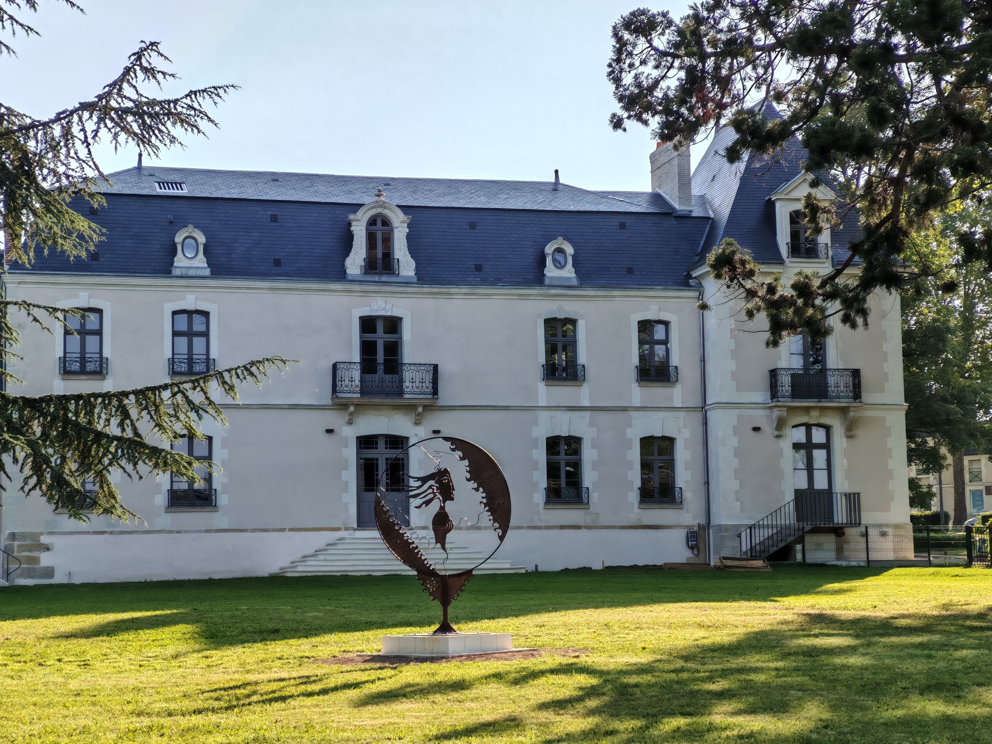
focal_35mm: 71
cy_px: 372
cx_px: 496
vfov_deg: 20.7
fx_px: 2035
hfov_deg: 27.4
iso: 50
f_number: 2.4
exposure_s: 1/790
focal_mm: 8.67
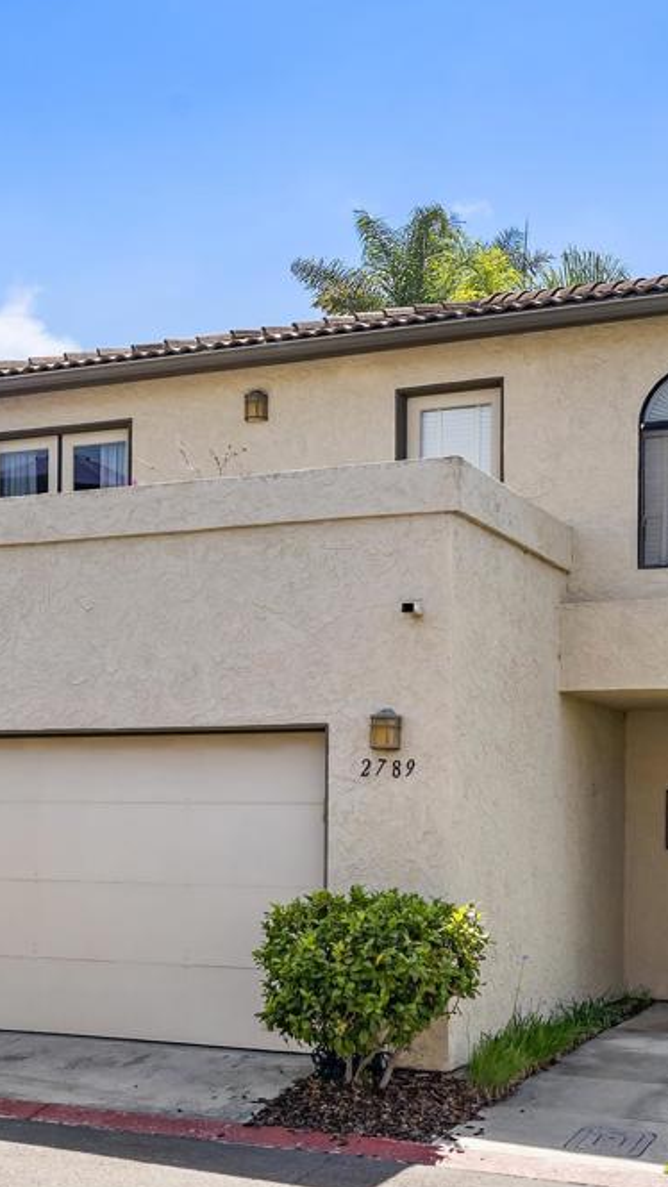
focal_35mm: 50
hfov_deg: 23.9
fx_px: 1575
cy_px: 594
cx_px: 252
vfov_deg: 41.3
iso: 500
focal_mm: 31
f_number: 8
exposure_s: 1/640
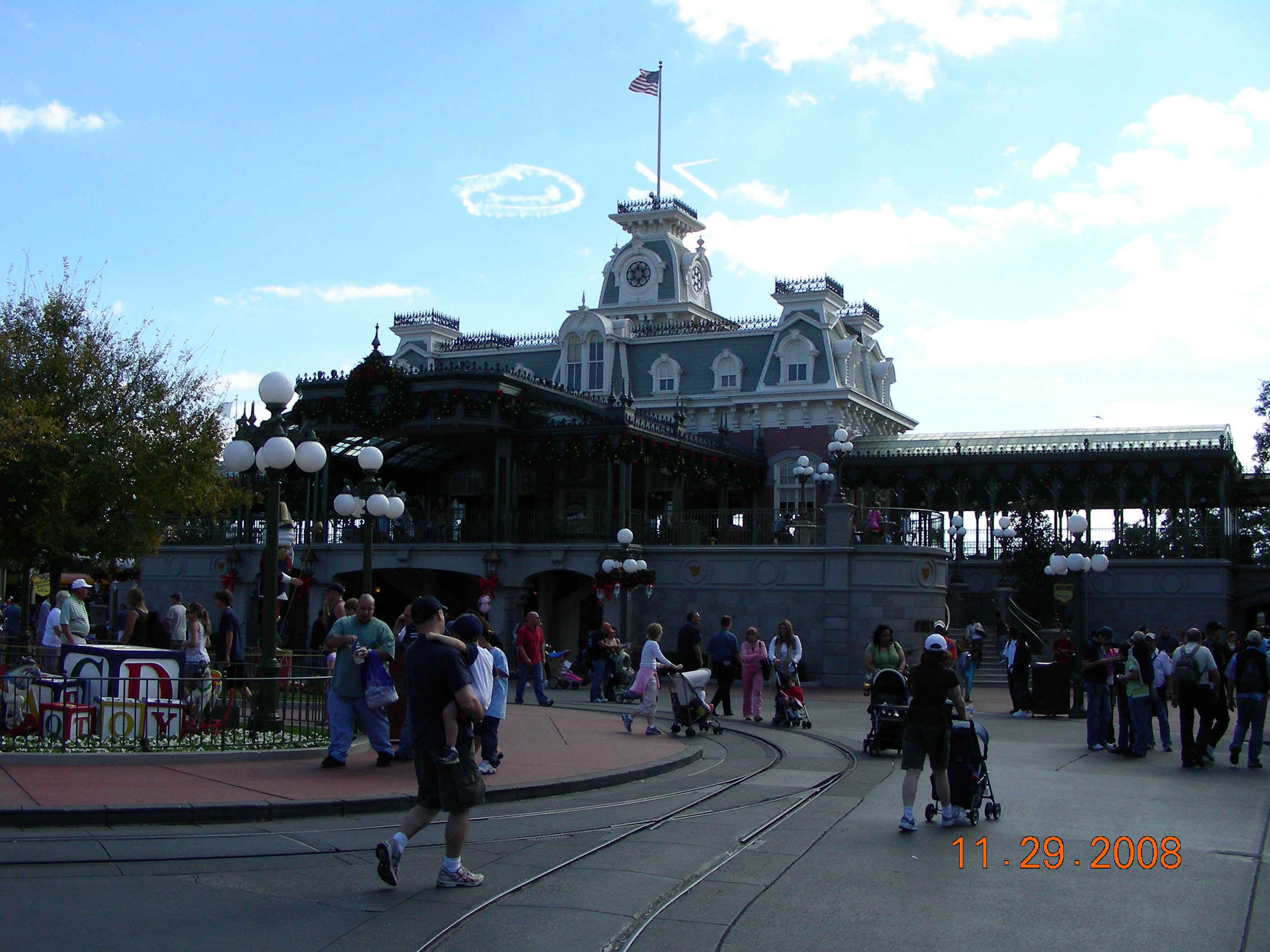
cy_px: 476
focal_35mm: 38
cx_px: 635
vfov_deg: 37.7
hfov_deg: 49.0
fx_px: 1394
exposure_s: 1/596
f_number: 4
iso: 50
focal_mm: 6.3
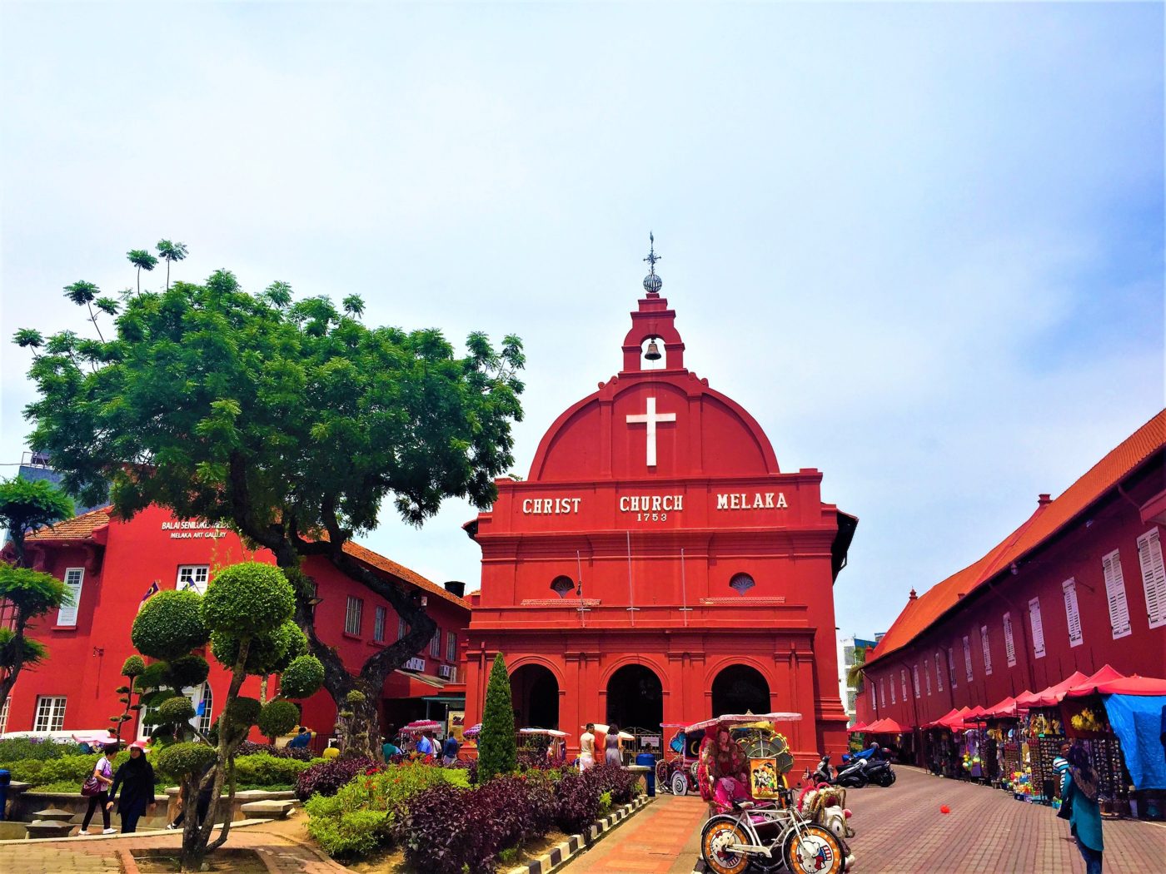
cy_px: 437
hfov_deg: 61.7
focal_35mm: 29
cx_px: 583
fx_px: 977
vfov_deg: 48.2
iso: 32
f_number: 2.2
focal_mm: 4.15
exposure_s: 1/4405
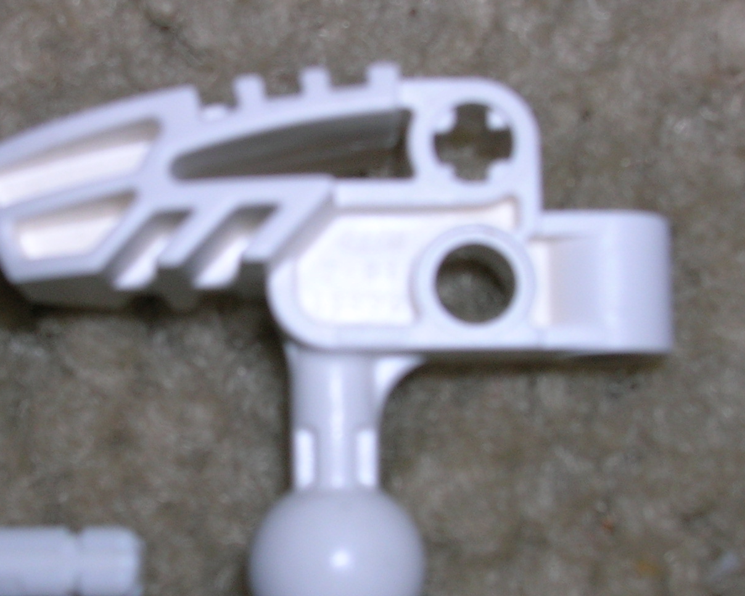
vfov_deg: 18.0
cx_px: 245
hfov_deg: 22.4
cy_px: 356
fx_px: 1874
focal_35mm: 85
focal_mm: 7.7
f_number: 5.4
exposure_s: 1/60.1
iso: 50
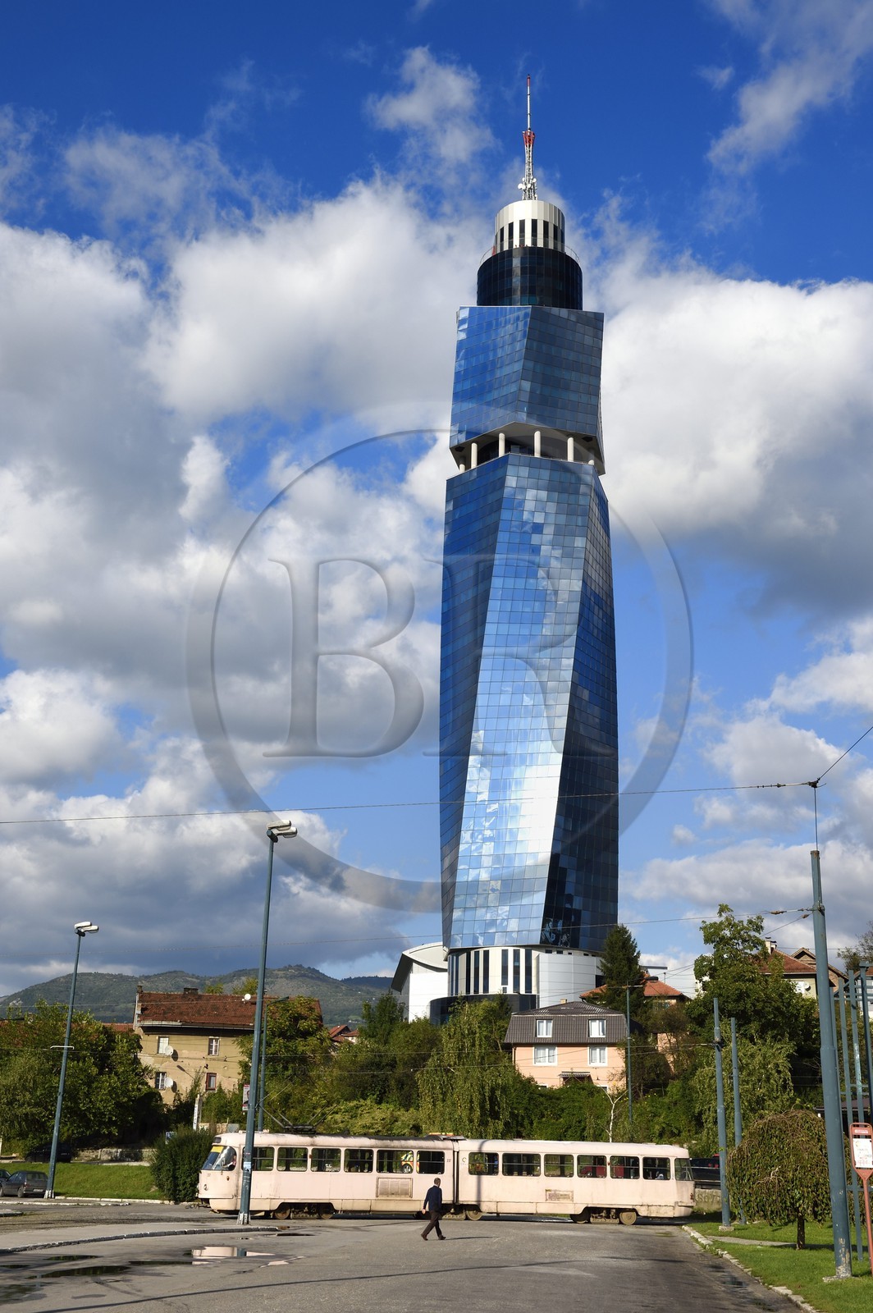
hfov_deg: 35.0
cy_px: 656
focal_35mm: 38
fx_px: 1385
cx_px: 436
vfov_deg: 50.7
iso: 200
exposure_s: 1/320
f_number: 13
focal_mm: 38
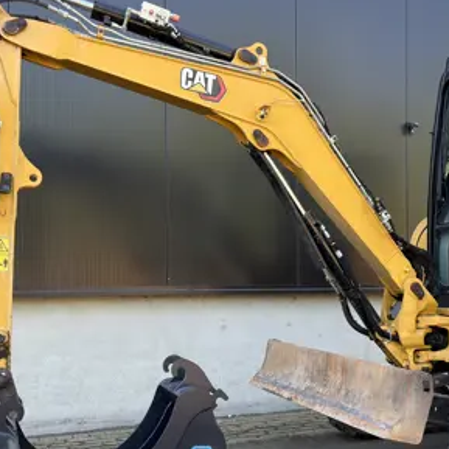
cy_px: 270
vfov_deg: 35.9
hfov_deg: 35.4
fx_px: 690
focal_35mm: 47
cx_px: 329
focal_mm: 6.76
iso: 80
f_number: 1.78
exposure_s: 1/291
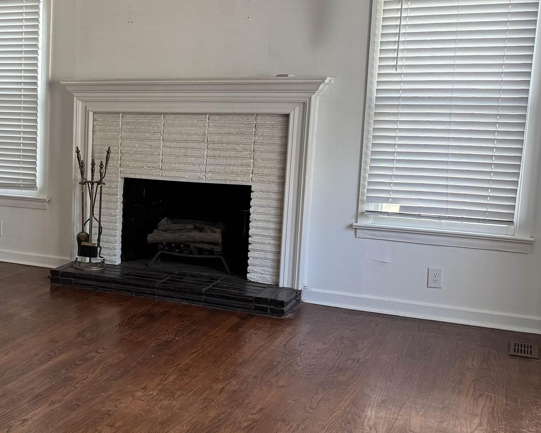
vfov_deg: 29.7
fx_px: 817
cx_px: 10
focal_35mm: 51
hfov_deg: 33.7
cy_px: 222
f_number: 1.78
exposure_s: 1/60
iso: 200
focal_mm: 6.76
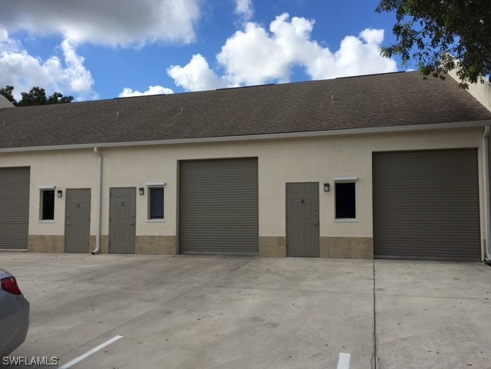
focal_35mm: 29
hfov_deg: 61.7
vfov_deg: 48.2
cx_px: 246
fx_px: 411
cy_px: 184
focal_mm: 4.15
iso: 25
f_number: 2.2
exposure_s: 1/1923
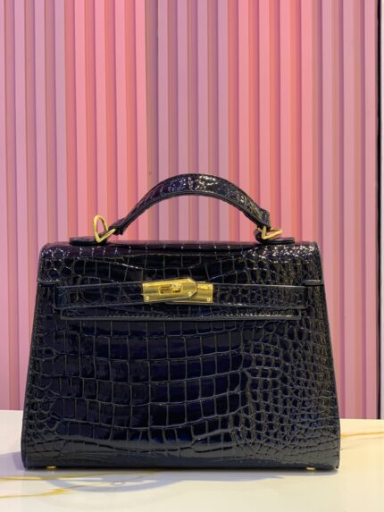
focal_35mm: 52
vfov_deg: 36.8
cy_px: 256
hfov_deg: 28.0
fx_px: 769
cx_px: 192
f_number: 2.4
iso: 100
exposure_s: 1/50
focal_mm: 6
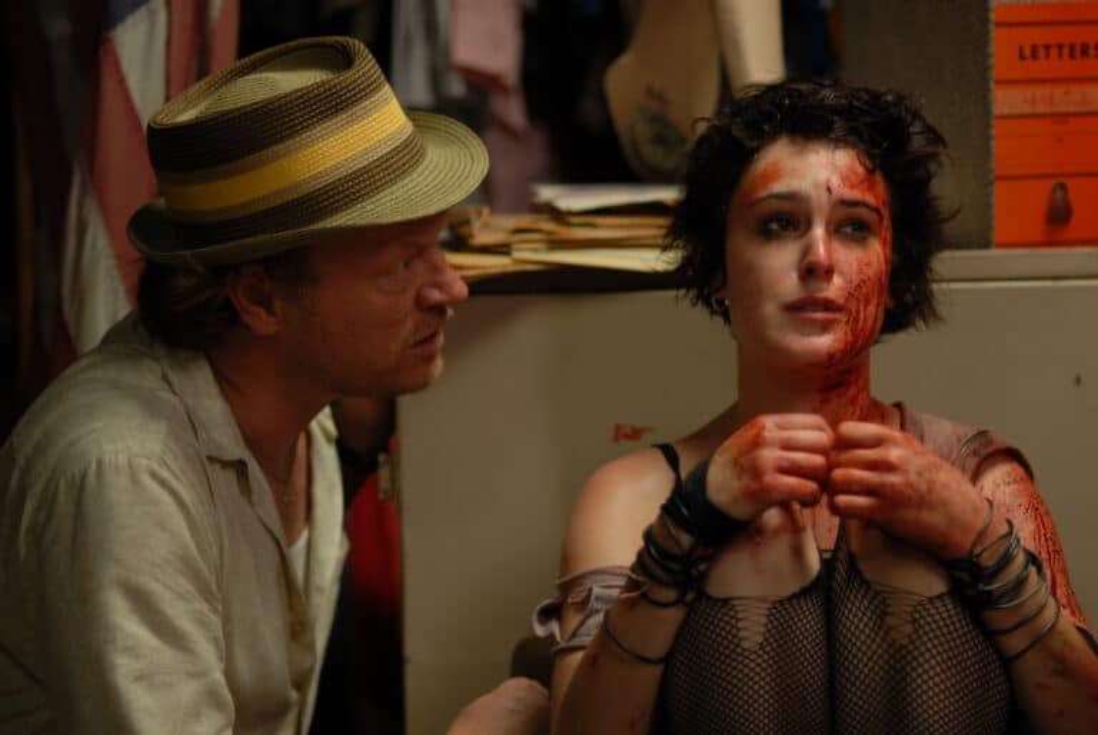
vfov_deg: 10.8
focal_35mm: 128
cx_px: 549
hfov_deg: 16.1
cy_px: 368
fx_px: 3893
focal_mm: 85
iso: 200
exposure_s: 1/100
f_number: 1.8
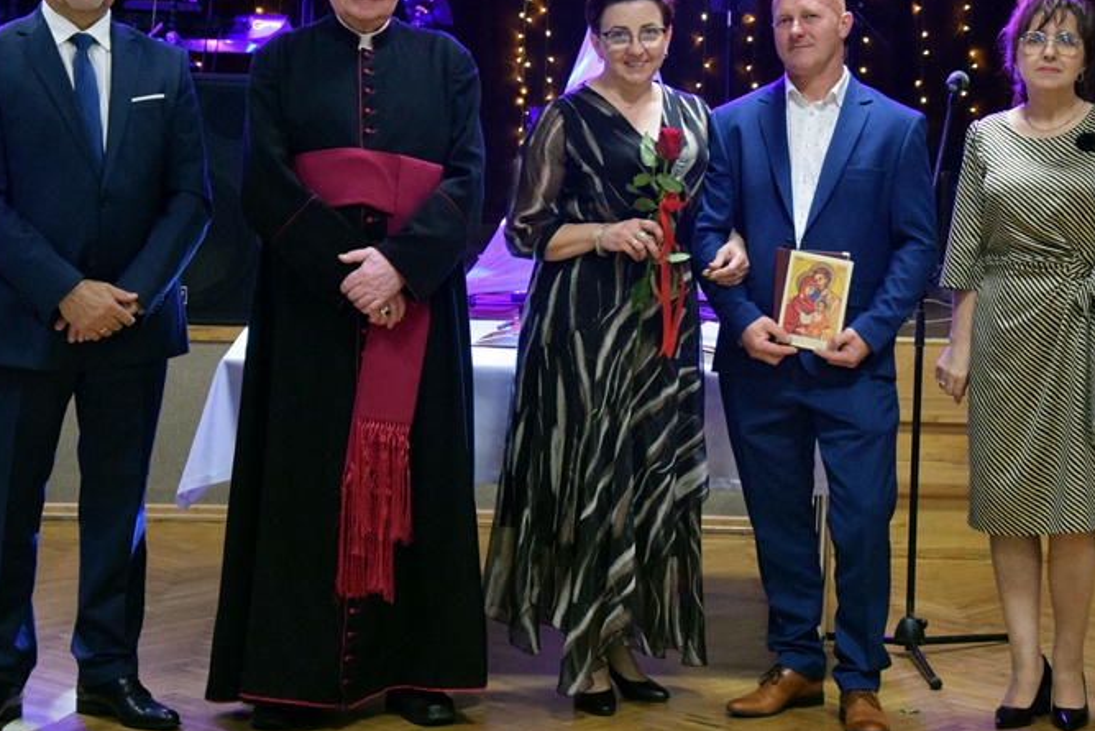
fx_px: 2586
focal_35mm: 85
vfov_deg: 16.1
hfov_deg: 23.9
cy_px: 271
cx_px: 667
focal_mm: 42
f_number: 4.8
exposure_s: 1/100
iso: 5000
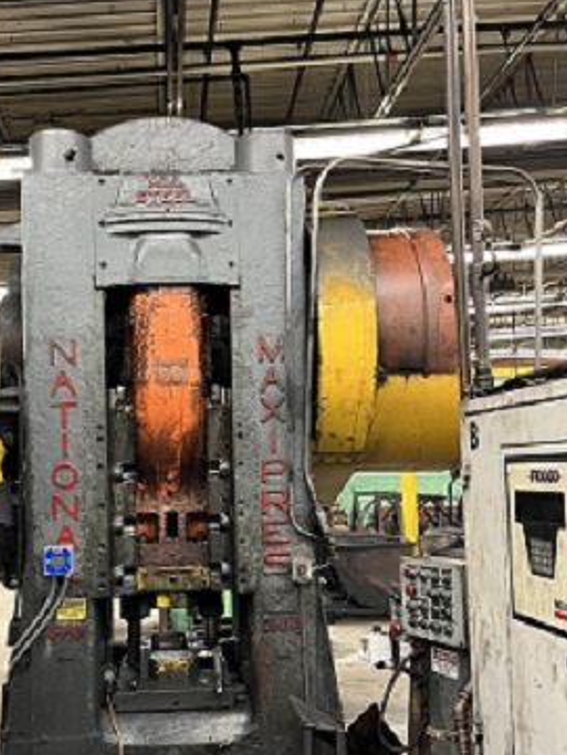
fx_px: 786
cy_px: 431
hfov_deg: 39.4
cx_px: 206
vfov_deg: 51.2
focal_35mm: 36
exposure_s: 1/40
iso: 400
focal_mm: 5.1
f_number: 1.6
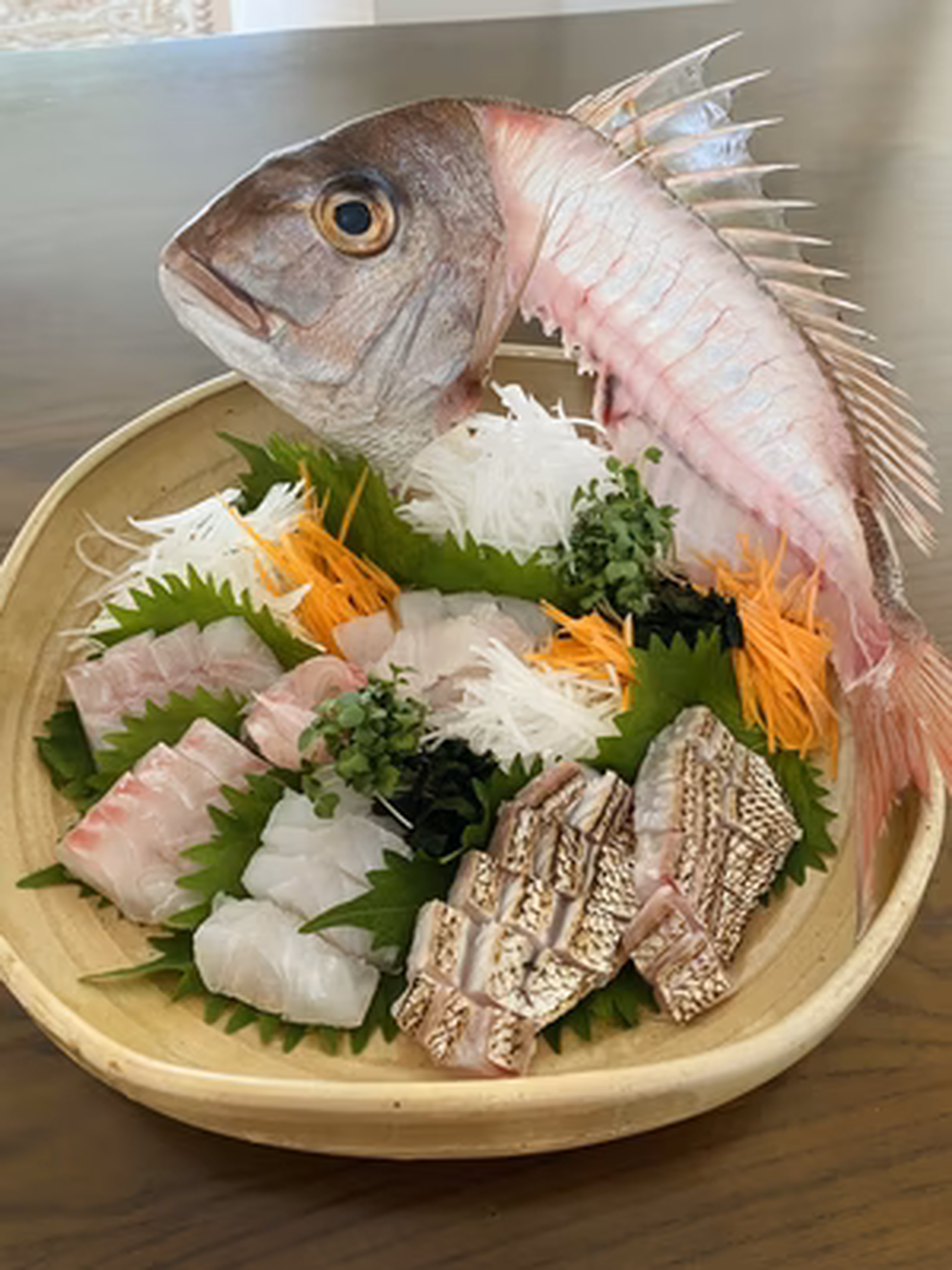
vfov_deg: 67.3
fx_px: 953
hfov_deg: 53.1
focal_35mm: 26
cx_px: 476
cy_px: 635
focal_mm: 4.25
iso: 250
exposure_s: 1/60
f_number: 1.8
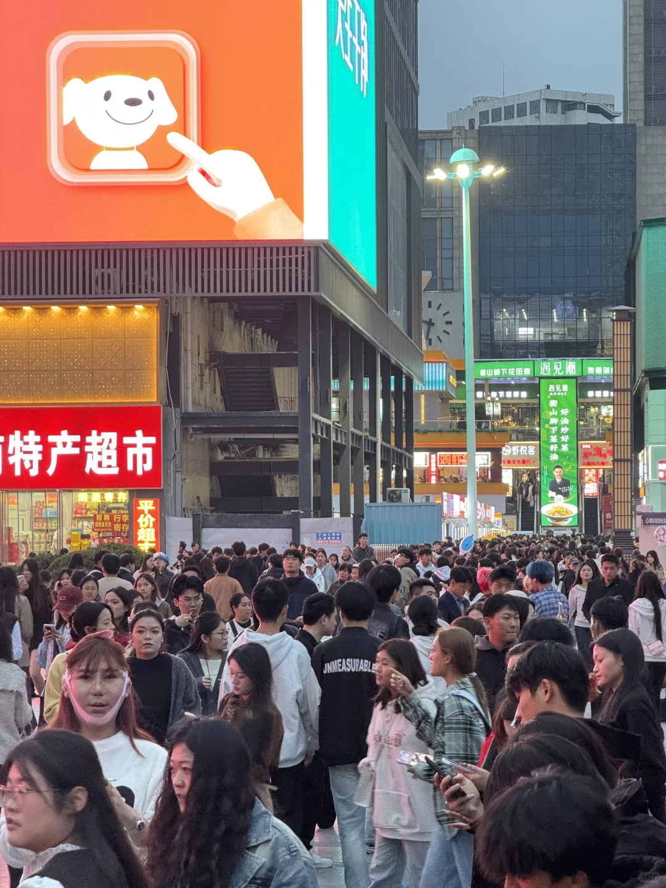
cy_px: 444
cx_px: 333
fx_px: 3078
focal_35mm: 120
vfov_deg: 16.4
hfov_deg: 12.3
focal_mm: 15.66
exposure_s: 1/60
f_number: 2.8
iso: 320
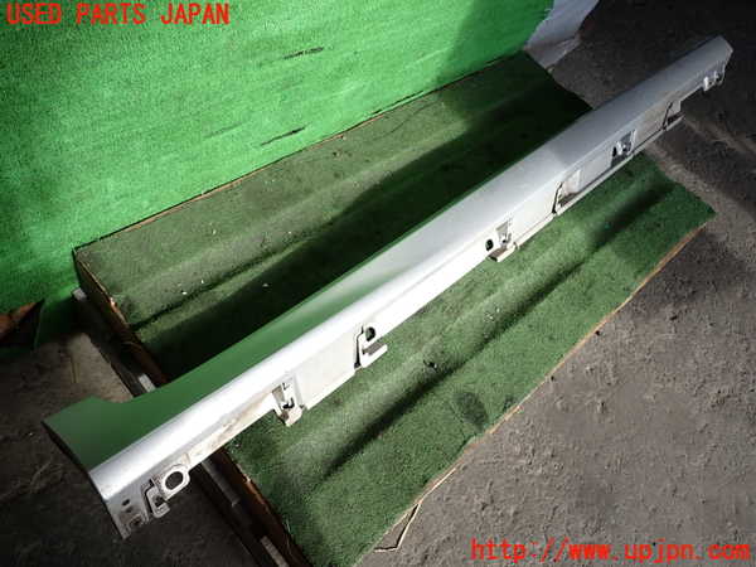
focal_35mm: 28
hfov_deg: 63.4
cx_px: 378
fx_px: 612
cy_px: 284
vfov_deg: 49.7
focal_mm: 5.05
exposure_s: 1/250
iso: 100
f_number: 2.2
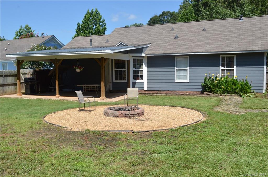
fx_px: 267
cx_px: 134
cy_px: 88
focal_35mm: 36
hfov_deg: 53.3
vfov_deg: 36.7
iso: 1000
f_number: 10
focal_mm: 24
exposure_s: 1/1000
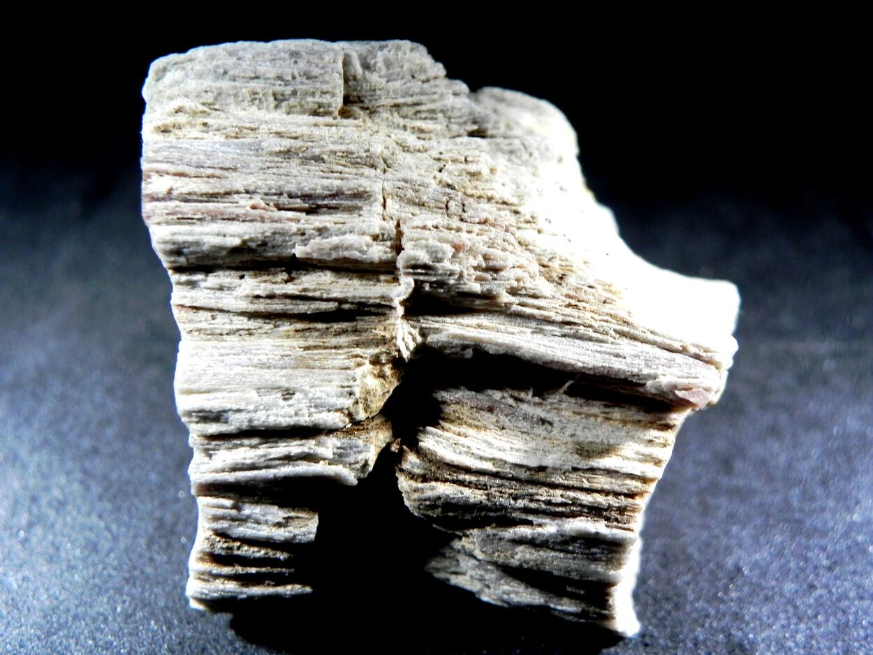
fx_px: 1463
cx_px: 436
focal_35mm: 58
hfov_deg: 33.2
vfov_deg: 25.2
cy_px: 328
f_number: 3.5
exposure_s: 1/34.5
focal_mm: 10.3
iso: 160
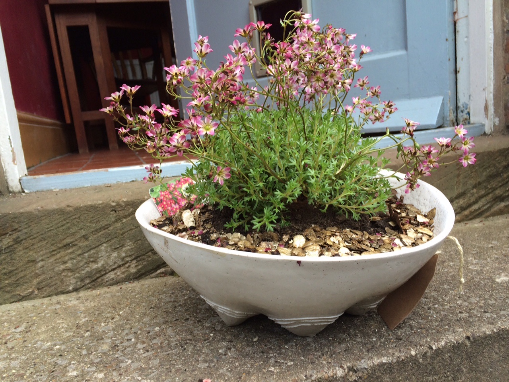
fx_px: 426
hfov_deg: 61.7
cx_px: 254
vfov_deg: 48.2
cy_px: 191
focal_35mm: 29
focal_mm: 4.15
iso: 50
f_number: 2.2
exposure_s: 1/120
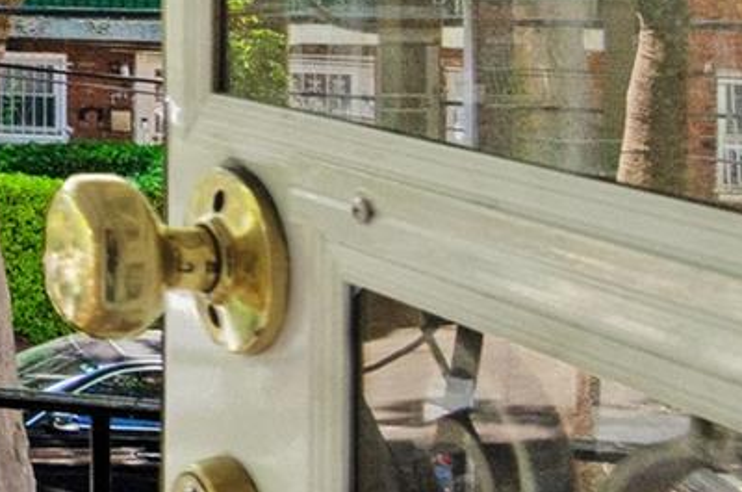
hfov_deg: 16.4
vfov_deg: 15.3
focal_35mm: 85
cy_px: -149
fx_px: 1739
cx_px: -855
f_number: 10
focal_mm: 11
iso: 800
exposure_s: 1/8
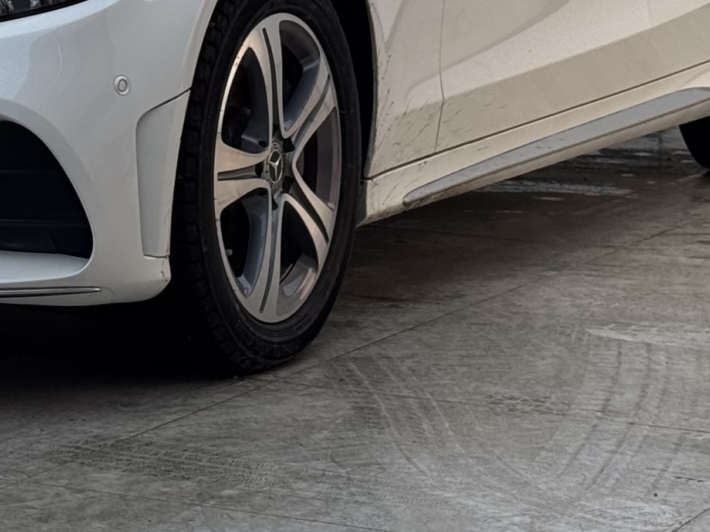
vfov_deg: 9.0
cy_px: -302
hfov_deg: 12.2
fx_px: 3281
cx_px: 4
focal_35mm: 160
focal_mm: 6.76
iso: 64
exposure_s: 1/792
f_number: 1.78
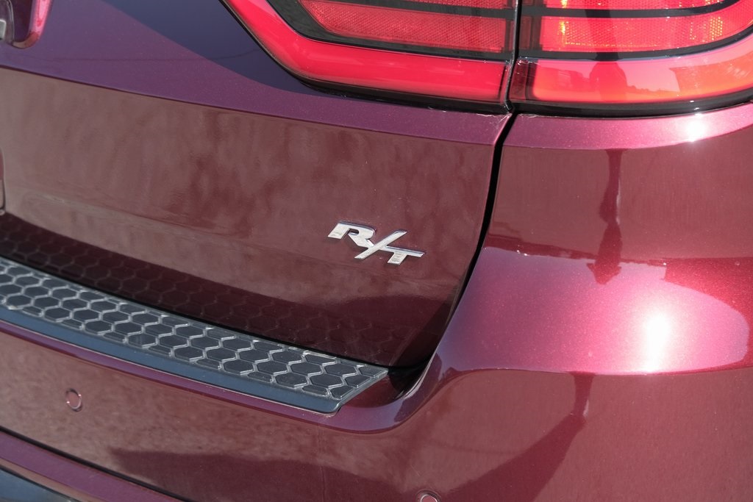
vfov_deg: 16.5
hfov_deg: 24.5
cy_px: 251
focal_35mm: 83
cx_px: 376
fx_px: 1736
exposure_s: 1/400
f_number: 4.5
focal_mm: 55
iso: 200
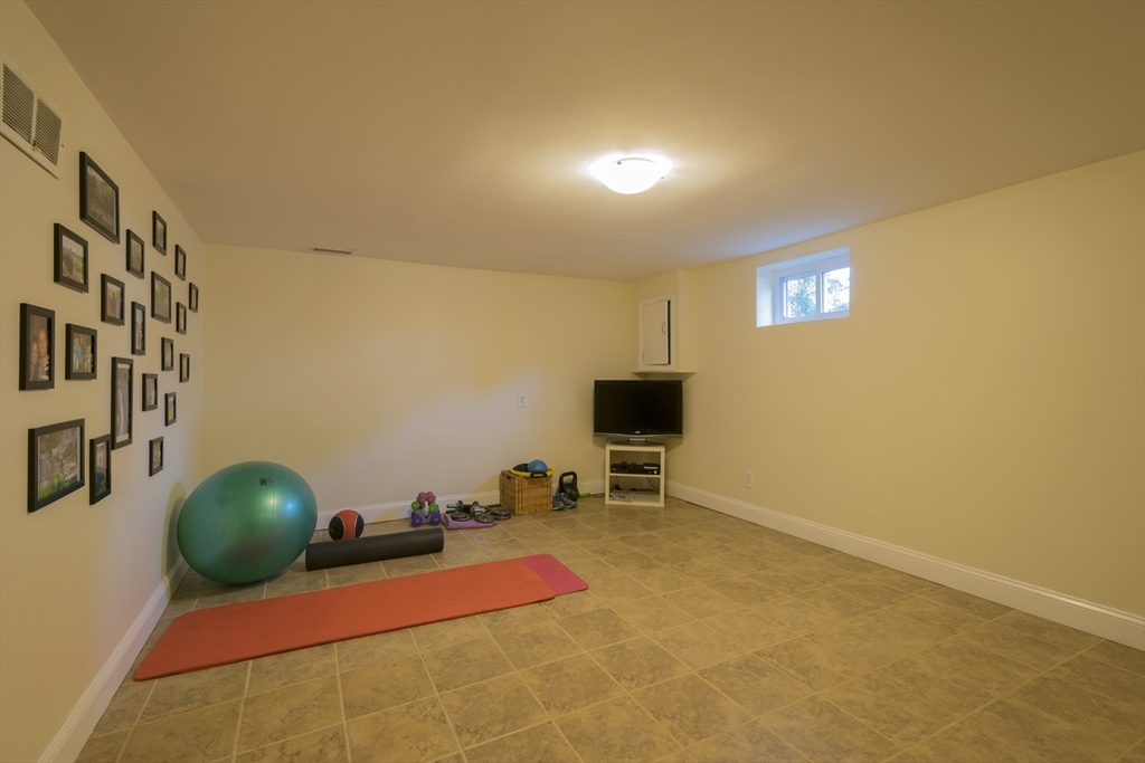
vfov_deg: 77.3
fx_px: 477
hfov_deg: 100.4
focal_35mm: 15
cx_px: 572
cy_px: 382
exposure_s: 1/1.67
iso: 100
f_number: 8
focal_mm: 10
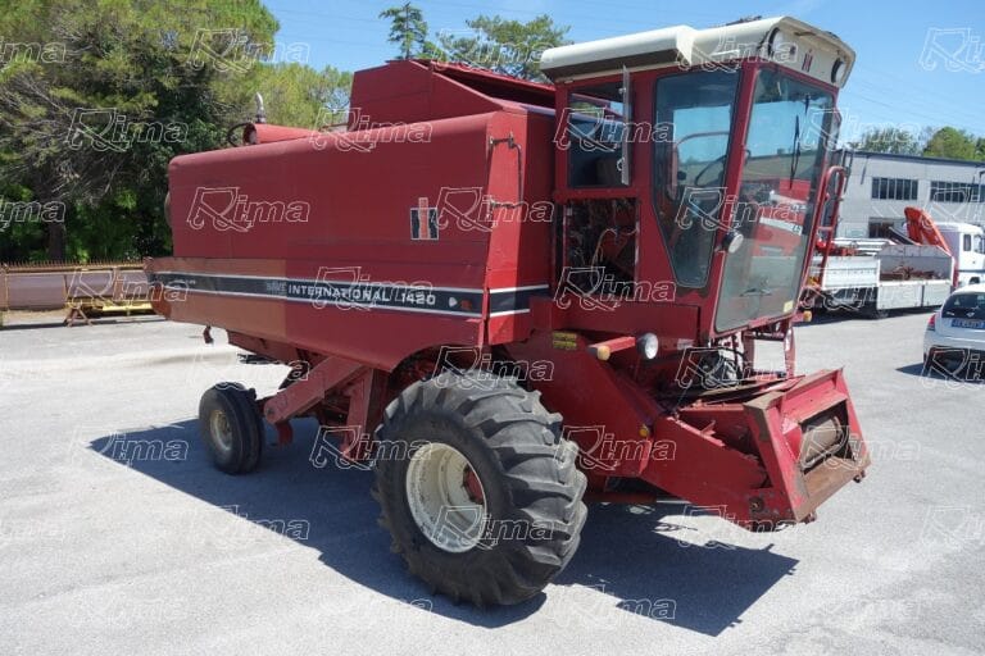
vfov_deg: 46.4
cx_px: 492
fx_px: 766
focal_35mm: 28
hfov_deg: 65.5
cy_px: 328
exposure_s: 1/640
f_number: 5.6
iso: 250
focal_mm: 10.4
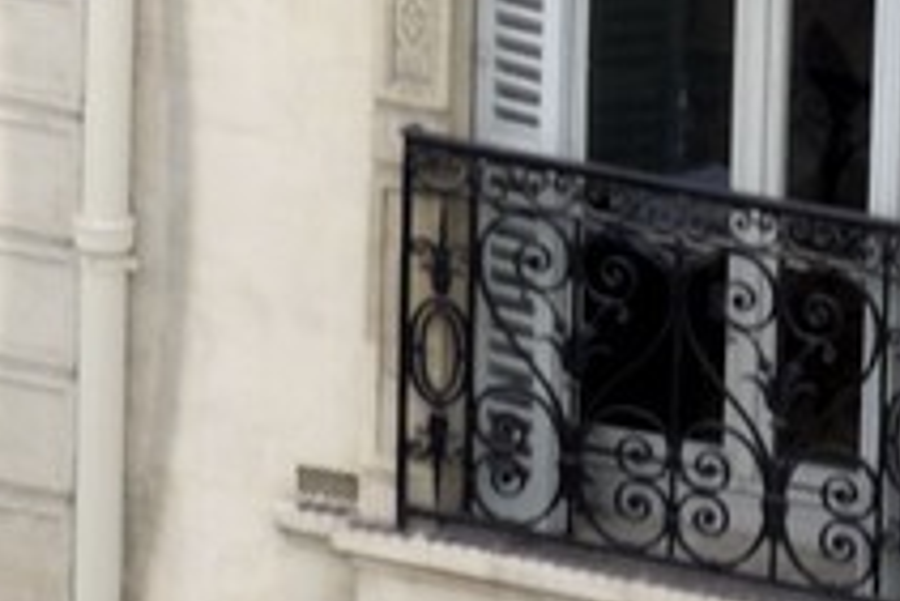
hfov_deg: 1.8
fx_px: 29319
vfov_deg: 1.2
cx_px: -1591
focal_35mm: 1172
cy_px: 175
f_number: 6.3
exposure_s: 1/200
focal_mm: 155
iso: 200
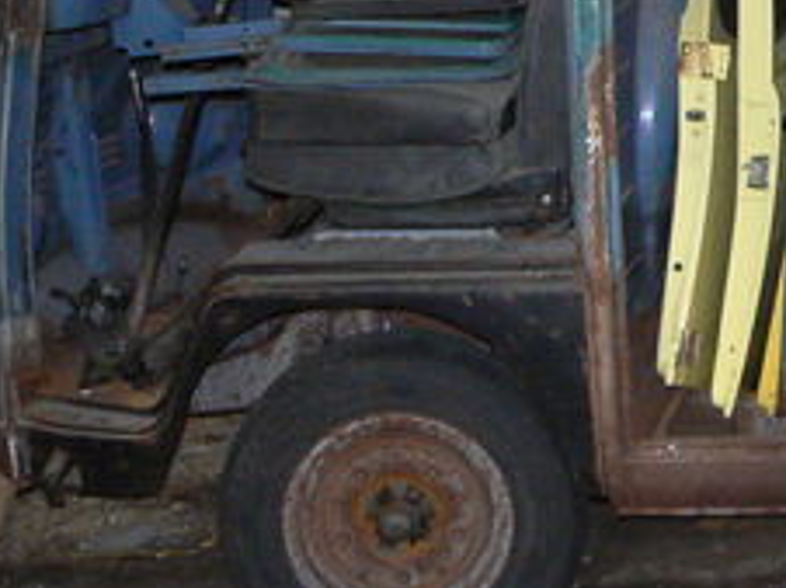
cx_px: 1075
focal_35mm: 102
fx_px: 2314
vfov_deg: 14.2
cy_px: -56
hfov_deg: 17.8
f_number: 2.8
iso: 200
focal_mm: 6
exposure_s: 1/30
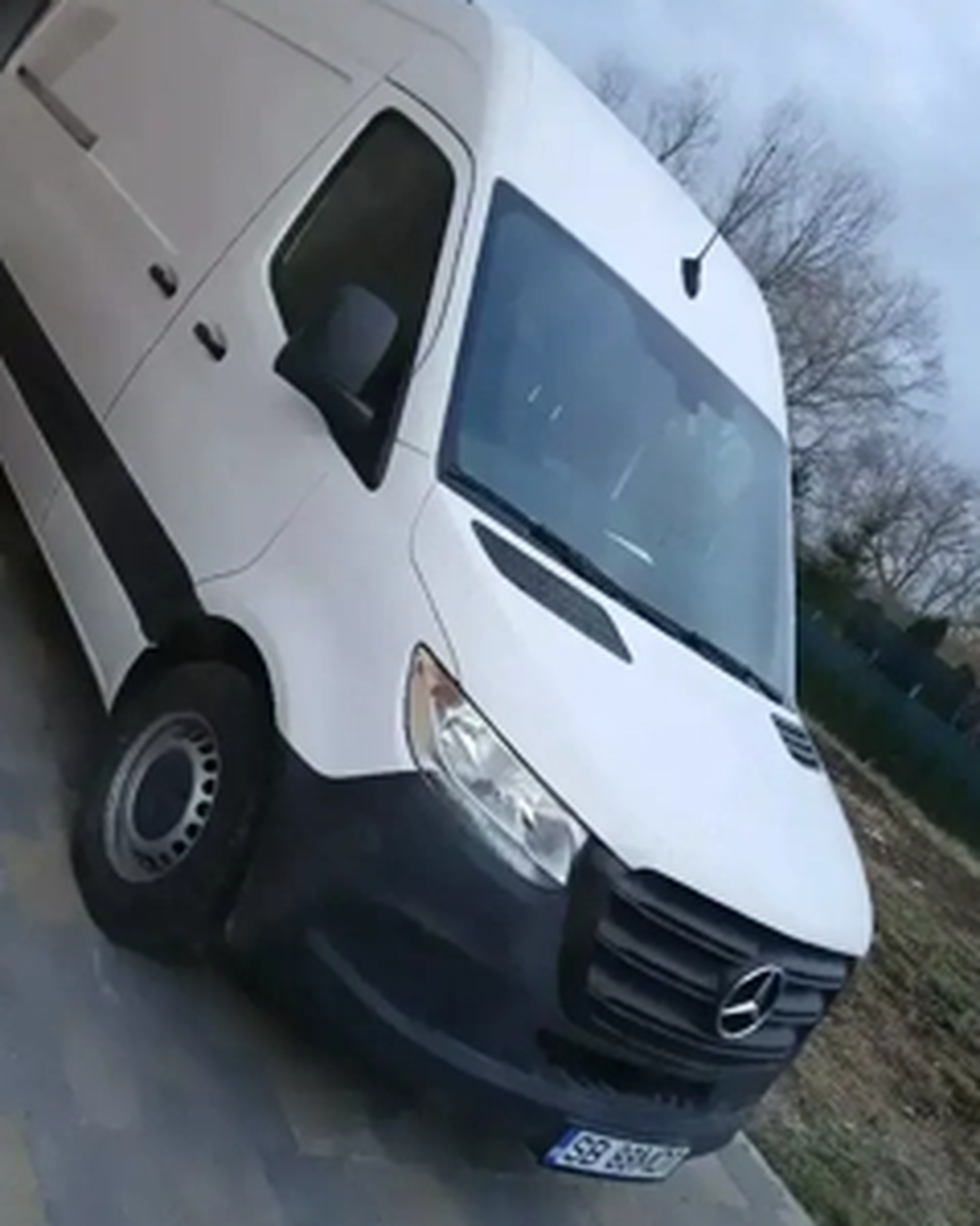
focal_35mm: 34
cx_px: 402
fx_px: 1233
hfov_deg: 43.2
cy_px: 599
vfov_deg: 52.9
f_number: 1.8
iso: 160
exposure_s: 1/50.3
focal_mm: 3.98
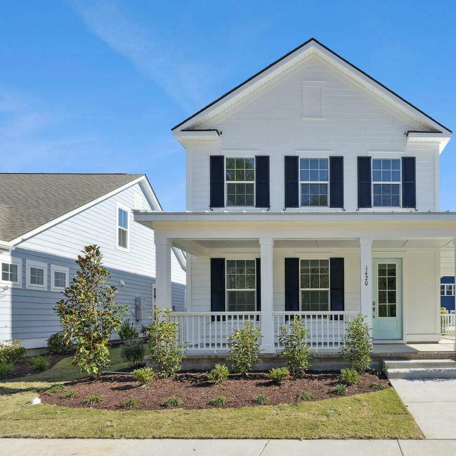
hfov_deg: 61.6
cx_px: 339
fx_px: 358
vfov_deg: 65.0
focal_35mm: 24
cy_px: 234
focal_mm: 18
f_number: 11
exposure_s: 1/160
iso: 100
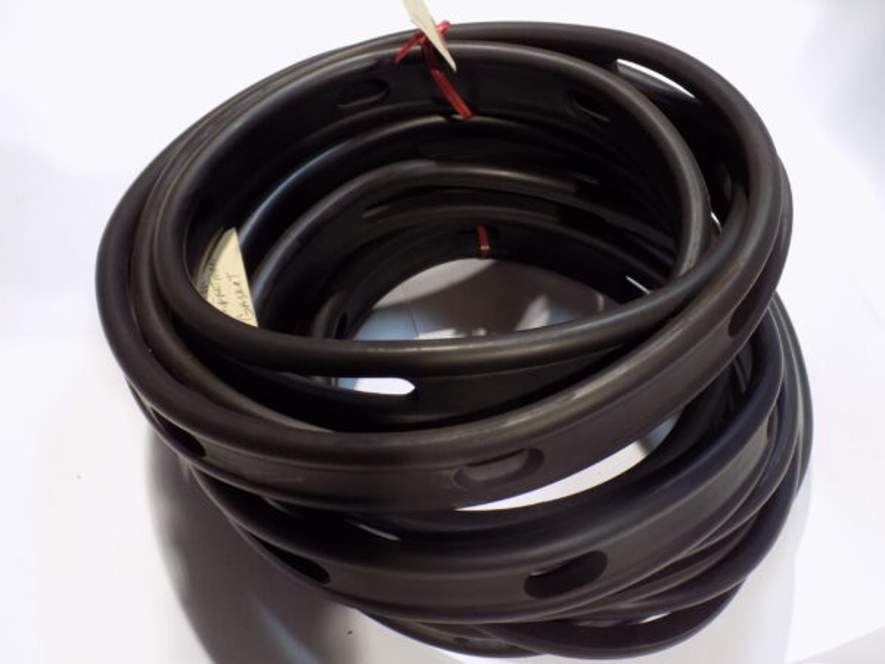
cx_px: 442
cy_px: 332
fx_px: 1176
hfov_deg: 41.2
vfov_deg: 31.5
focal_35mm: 46
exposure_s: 1/30
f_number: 3.7
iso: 250
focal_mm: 8.1
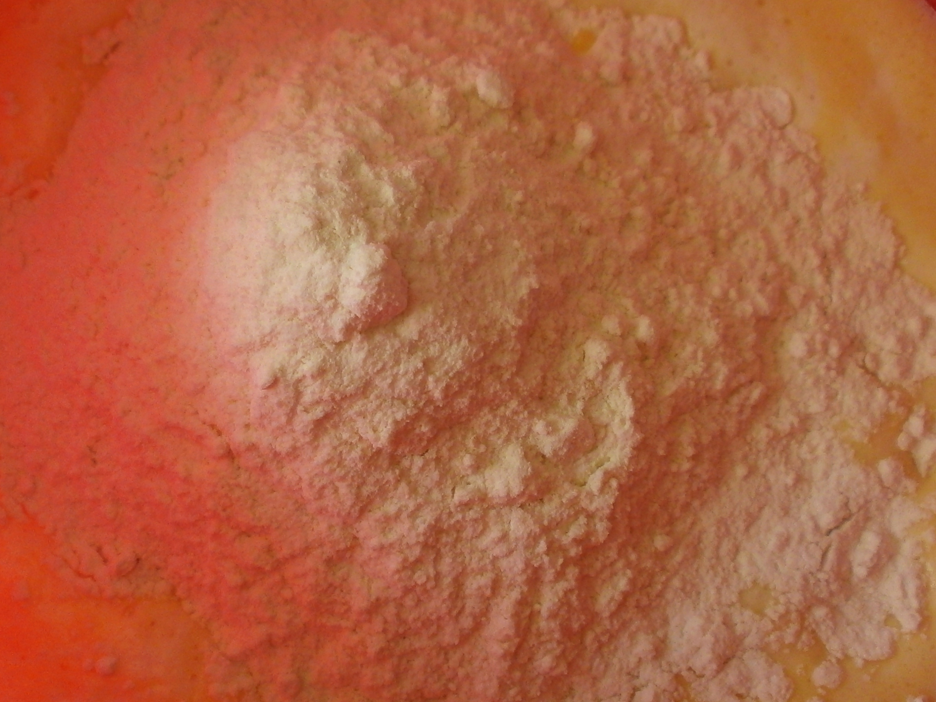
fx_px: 1217
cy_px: 303
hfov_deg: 42.1
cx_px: 458
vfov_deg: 32.1
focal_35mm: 45
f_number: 2.9
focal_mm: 4.8
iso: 100
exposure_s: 1/100
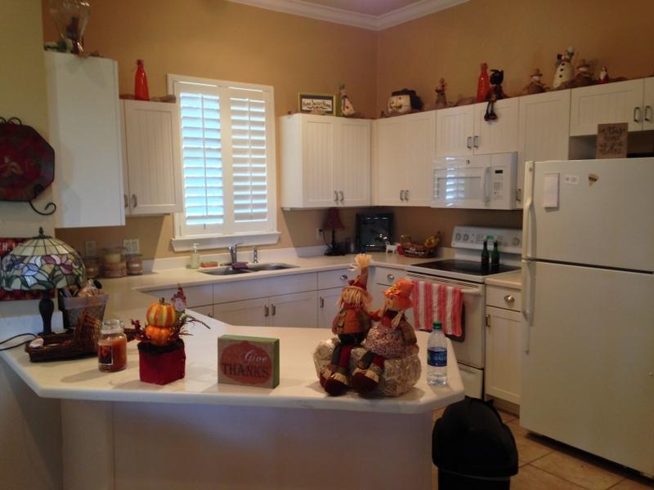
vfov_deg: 42.9
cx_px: 327
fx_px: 623
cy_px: 245
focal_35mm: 33
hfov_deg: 55.4
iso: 80
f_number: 2.4
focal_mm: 4.12
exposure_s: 1/20
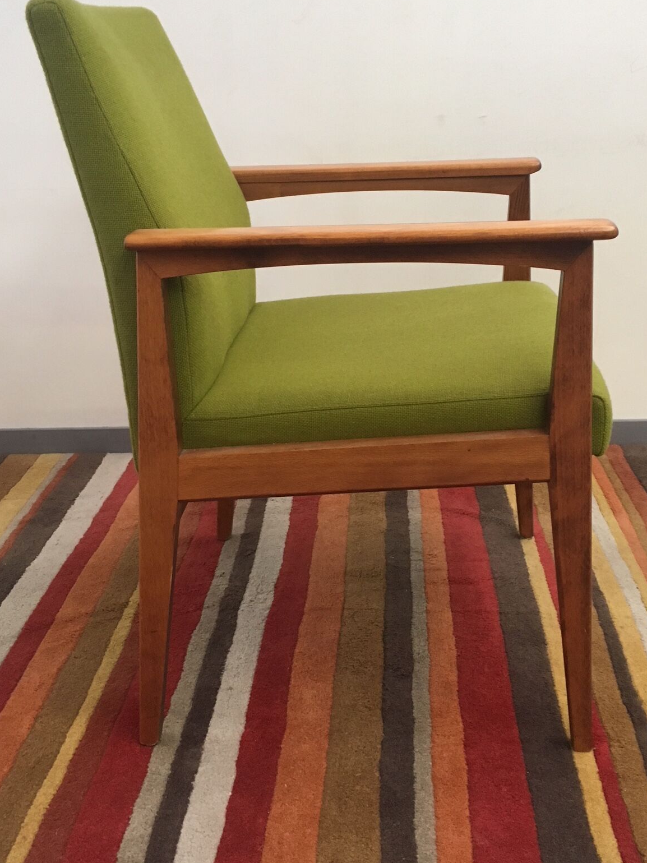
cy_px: 422
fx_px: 947
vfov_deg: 49.0
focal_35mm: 38
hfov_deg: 37.7
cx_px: 350
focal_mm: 4.15
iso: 160
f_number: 2.2
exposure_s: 1/33
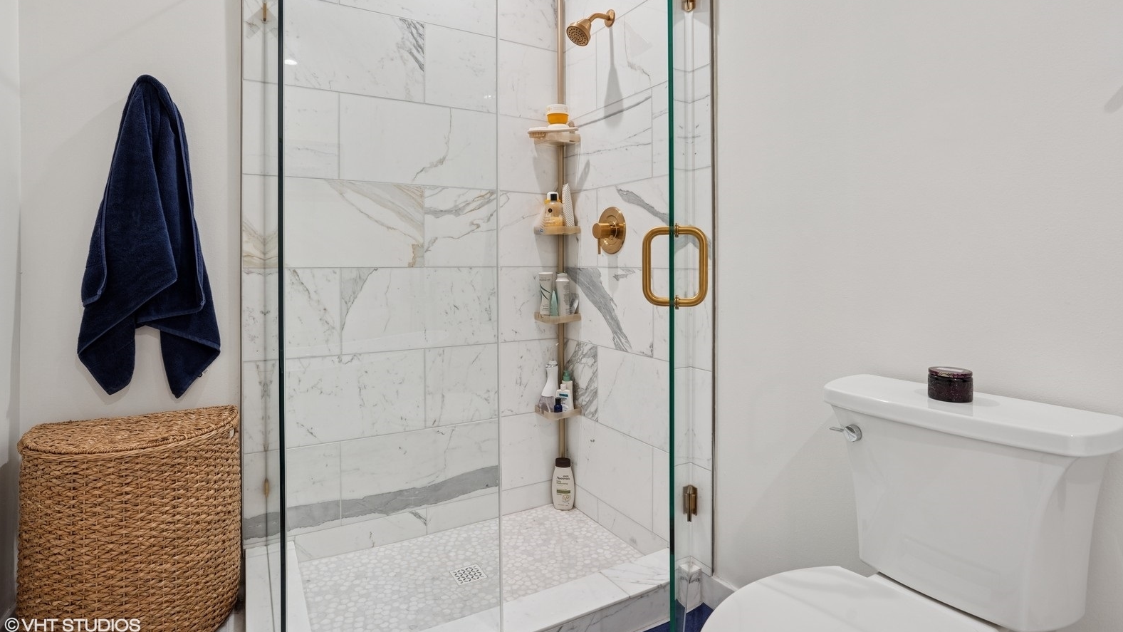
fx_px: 506
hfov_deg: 95.9
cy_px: 262
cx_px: 563
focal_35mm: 17
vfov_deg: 63.5
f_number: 8
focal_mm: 16
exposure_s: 1/13
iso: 320
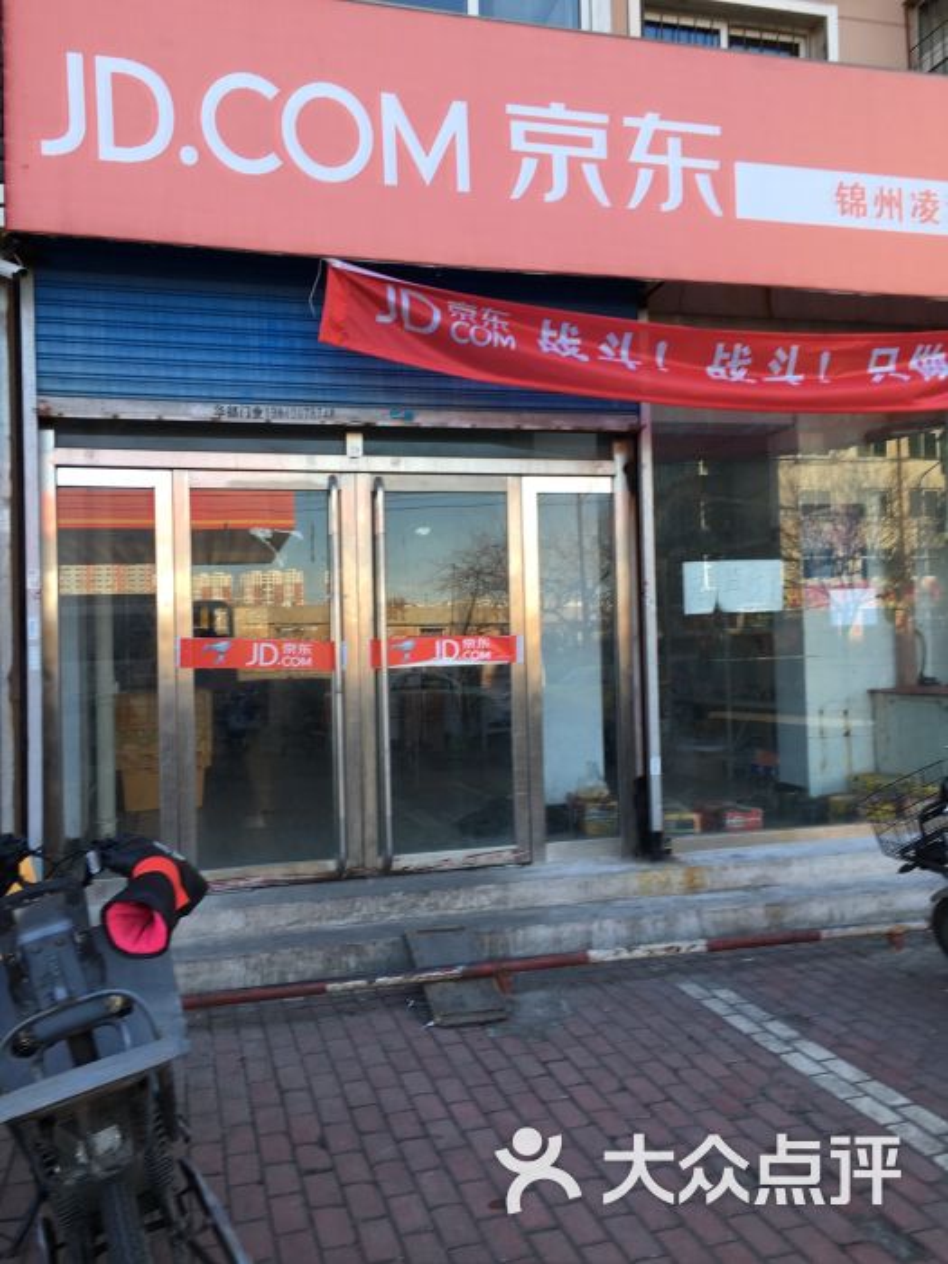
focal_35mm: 29
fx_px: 1059
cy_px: 632
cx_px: 474
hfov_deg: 48.2
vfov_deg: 61.7
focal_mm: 4.15
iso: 25
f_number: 2.2
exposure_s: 1/125
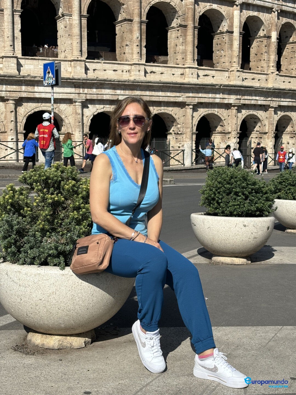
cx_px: 148
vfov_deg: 36.8
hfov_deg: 28.0
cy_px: 198
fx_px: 593
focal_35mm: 52
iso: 32
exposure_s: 1/3205
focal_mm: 5.96
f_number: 1.6
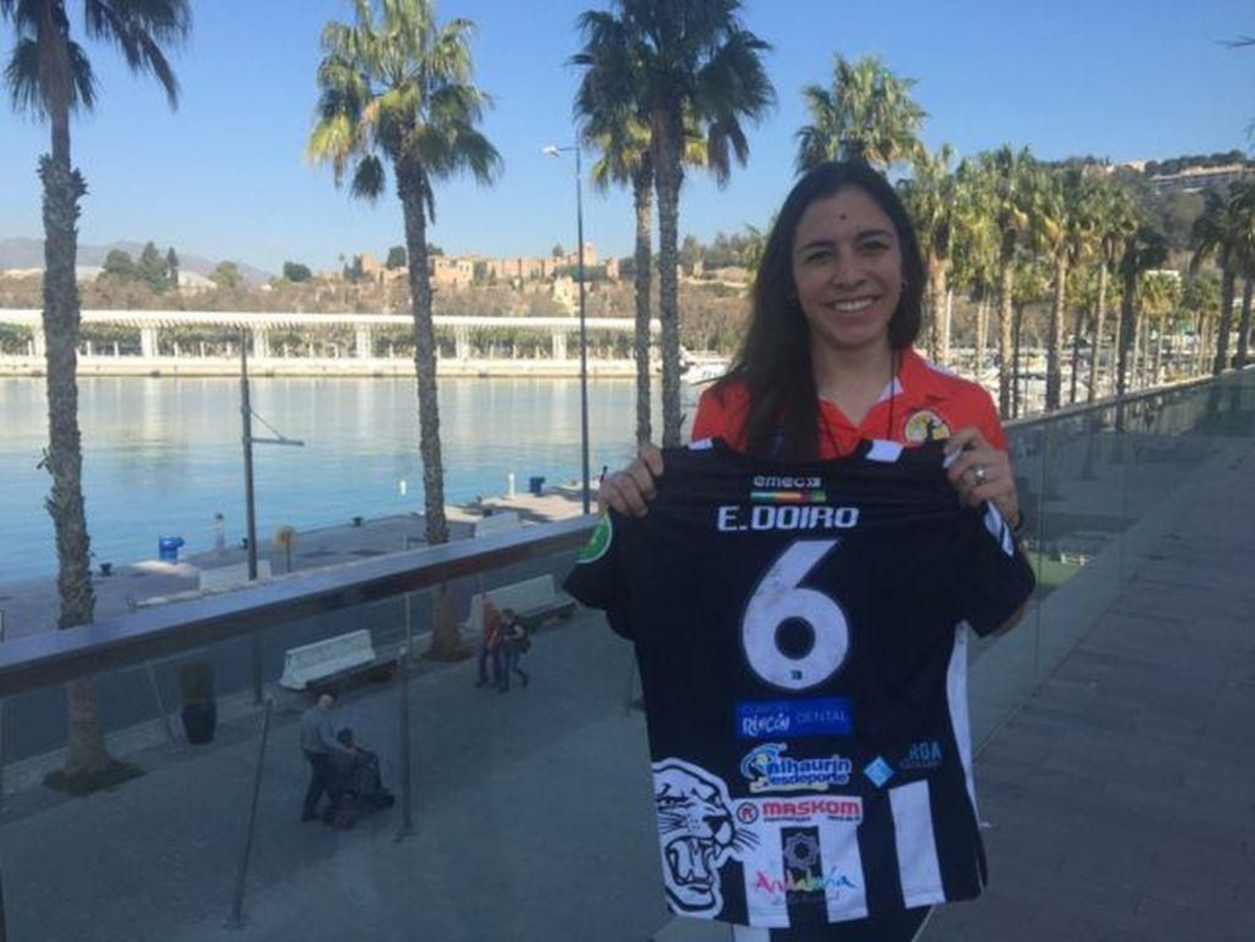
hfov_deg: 61.7
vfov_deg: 48.2
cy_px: 471
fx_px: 1051
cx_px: 628
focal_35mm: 29
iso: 32
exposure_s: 1/1799
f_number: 2.2
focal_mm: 4.15
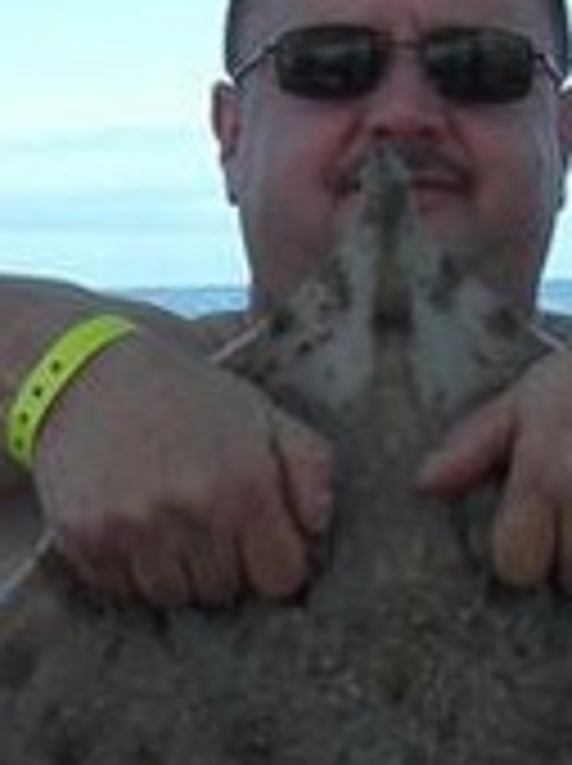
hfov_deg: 10.5
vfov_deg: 13.5
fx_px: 3114
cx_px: 338
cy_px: 981
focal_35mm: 141
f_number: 4
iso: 80
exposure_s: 1/500
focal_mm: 7.9
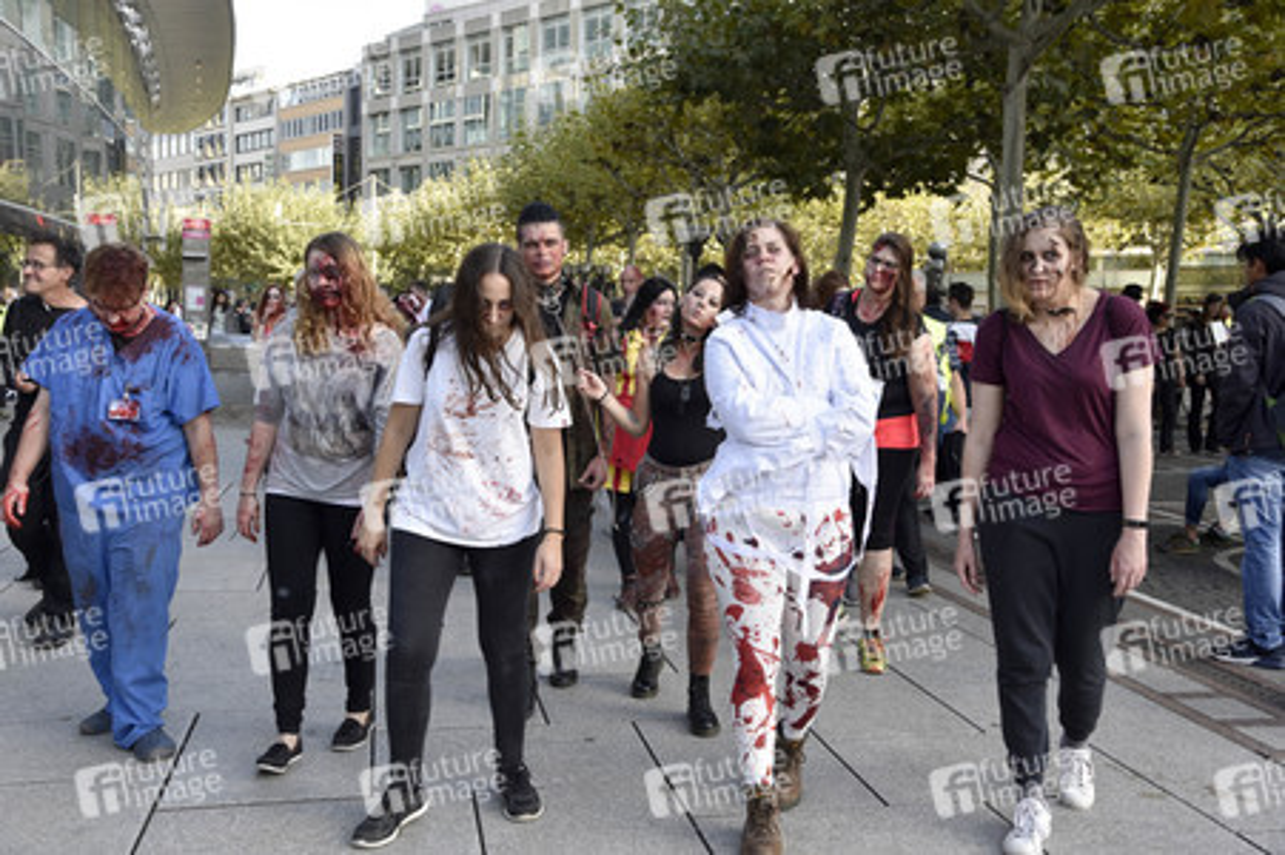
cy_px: 428
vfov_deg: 35.0
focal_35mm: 38
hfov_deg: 50.7
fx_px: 1355
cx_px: 642
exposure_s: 1/200
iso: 400
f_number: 7.1
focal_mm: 38
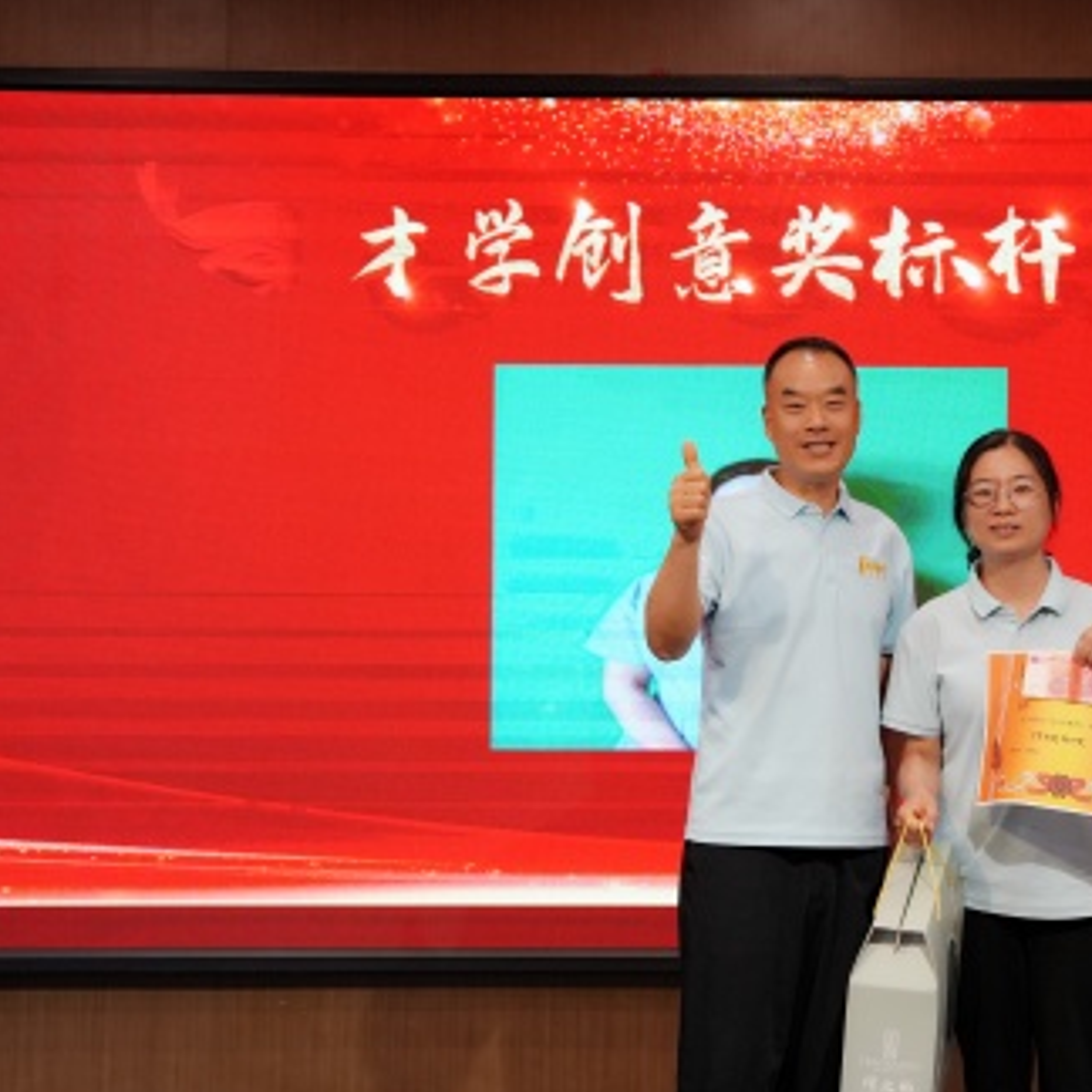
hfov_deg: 20.2
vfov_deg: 20.4
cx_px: 886
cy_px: 482
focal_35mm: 85
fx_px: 3034
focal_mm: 54
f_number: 4
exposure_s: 1/160
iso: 1250
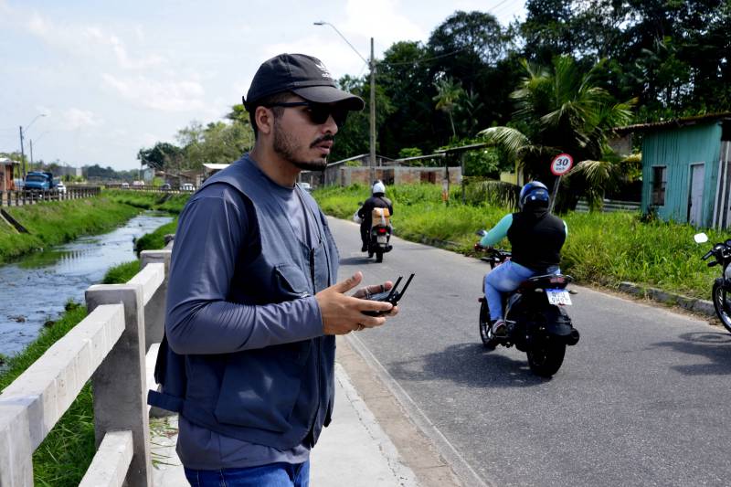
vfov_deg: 31.9
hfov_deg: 46.4
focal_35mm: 42
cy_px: 244
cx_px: 366
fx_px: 853
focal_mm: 42
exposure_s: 1/640
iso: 800
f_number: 13
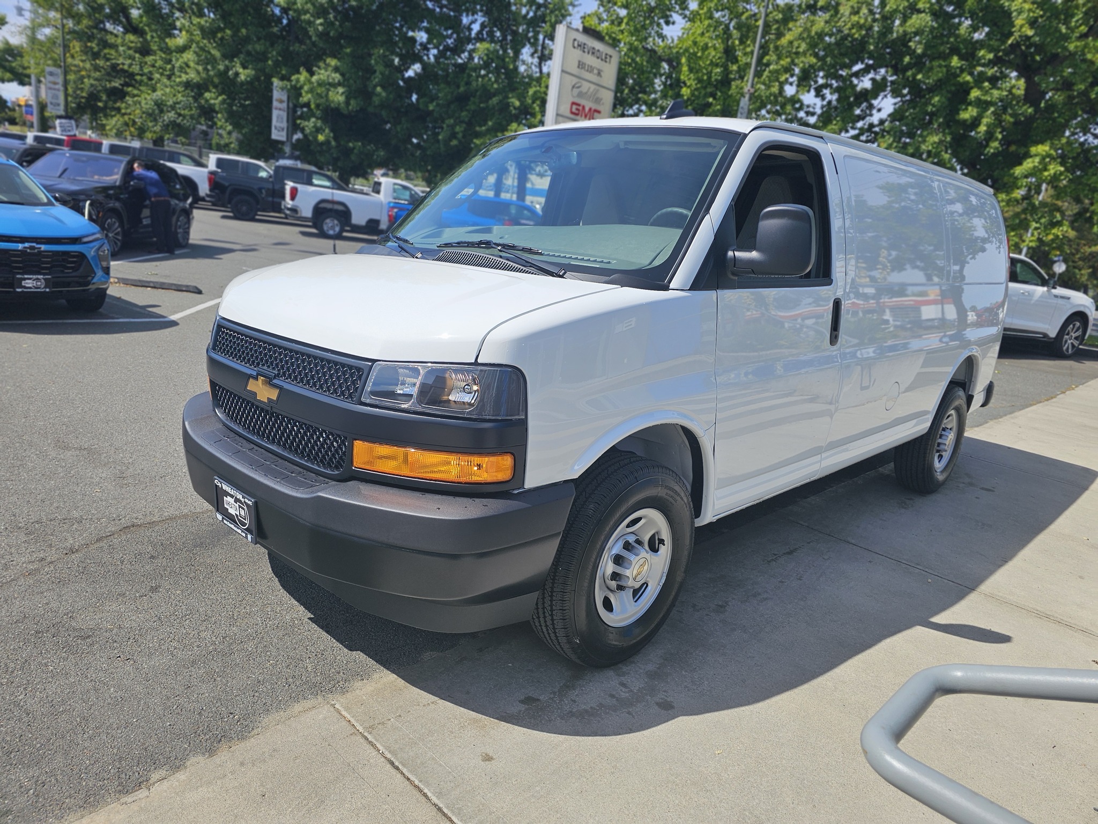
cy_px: 412
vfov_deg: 58.9
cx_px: 549
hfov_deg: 73.9
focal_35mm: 23
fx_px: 730
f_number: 1.7
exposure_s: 1/934
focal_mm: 6.3
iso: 10
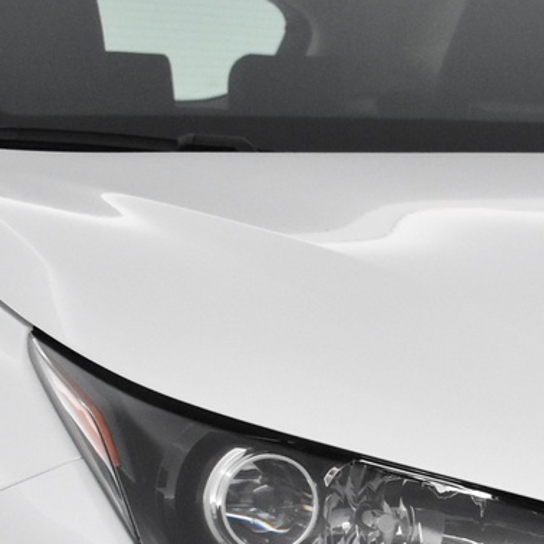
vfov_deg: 11.1
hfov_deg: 11.0
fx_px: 2720
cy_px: 763
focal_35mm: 153
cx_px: 821
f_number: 6.3
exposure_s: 1/160
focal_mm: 28
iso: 3200
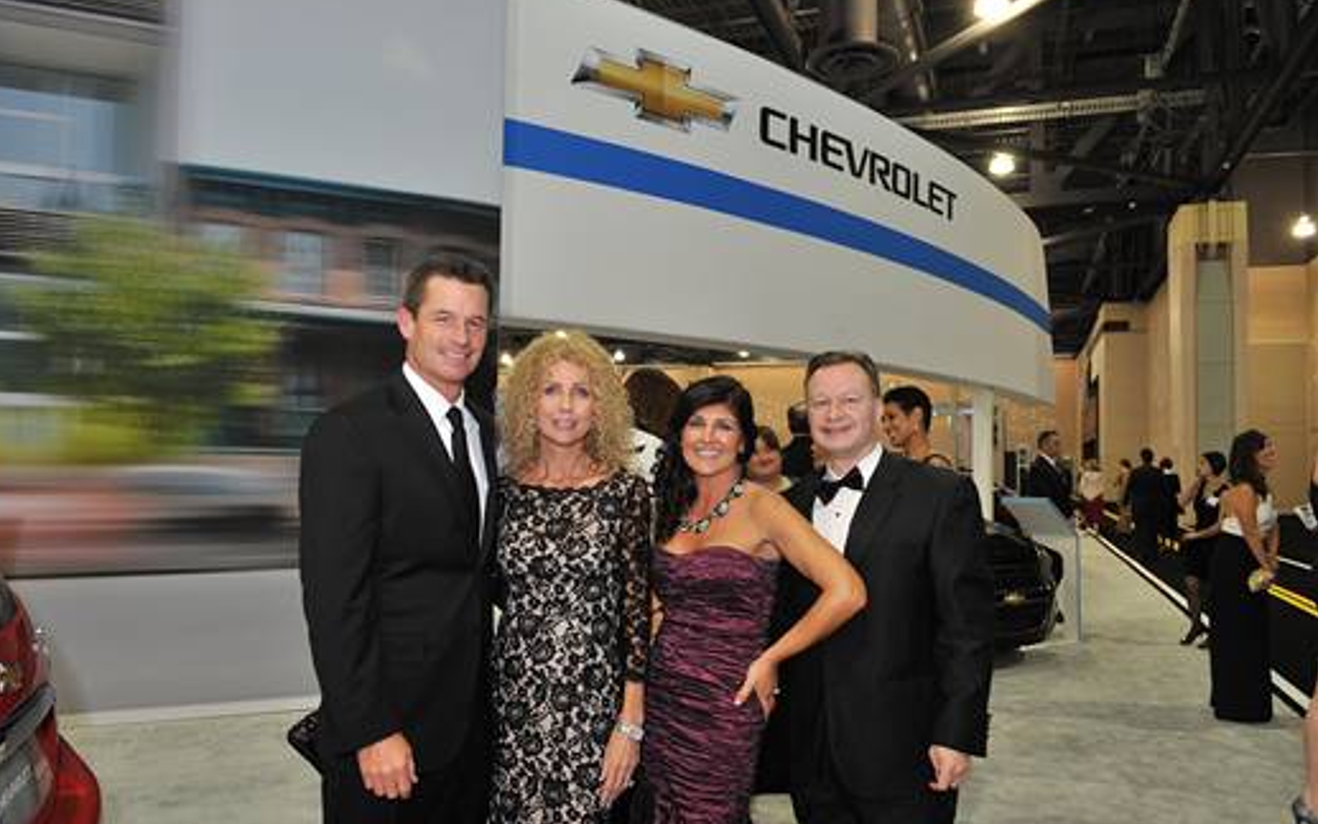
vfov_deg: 47.6
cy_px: 434
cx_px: 676
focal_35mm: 26
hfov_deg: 70.4
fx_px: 934
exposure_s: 1/125
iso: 1250
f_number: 5.6
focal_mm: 24
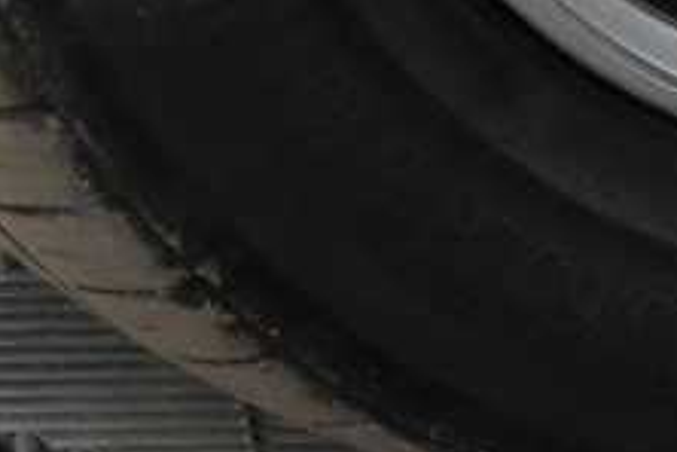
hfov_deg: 7.2
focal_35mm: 284
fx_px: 5340
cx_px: 948
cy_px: -968
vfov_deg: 4.6
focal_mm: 26
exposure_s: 1/125
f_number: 5.6
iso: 2500
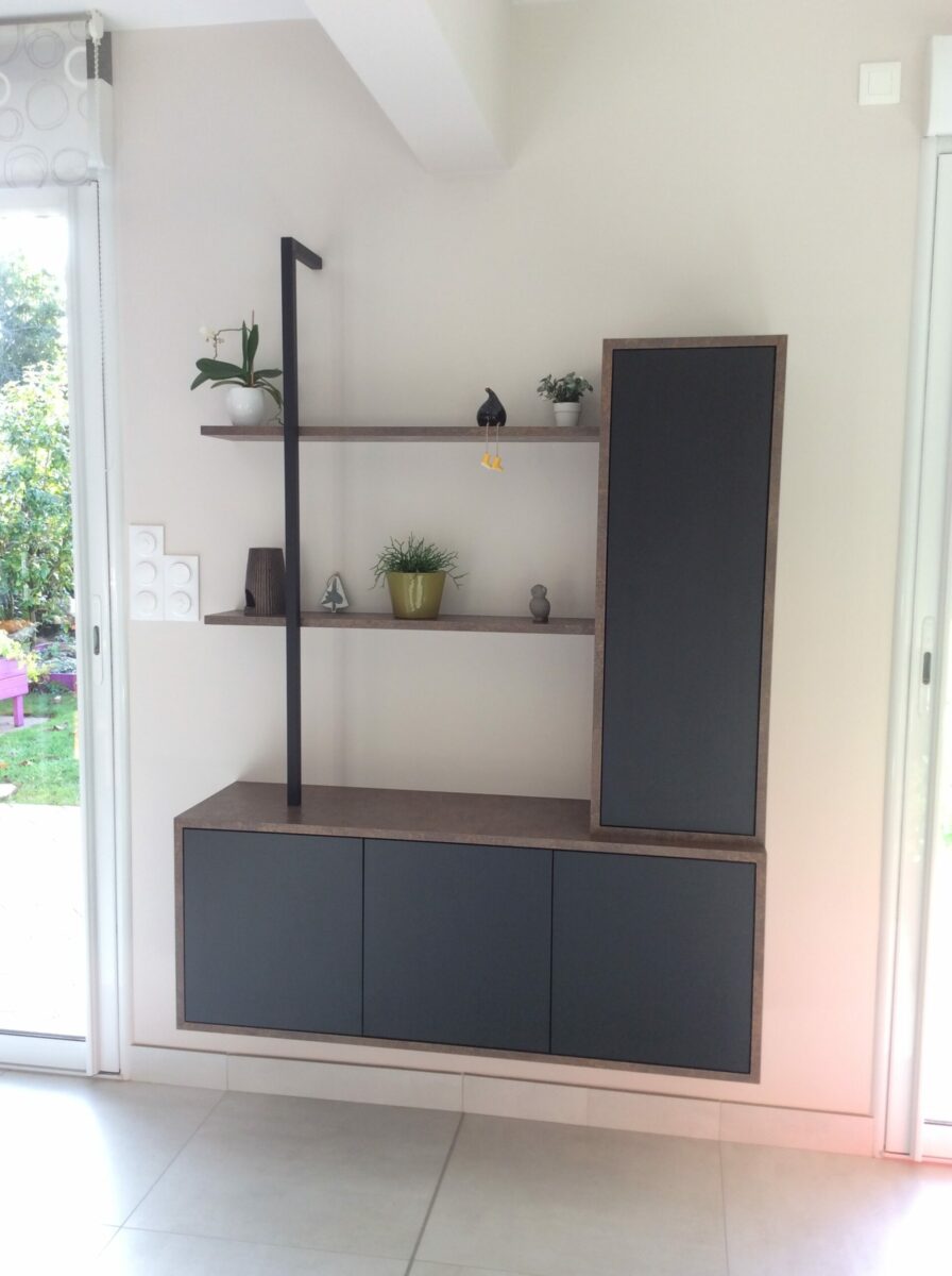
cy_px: 638
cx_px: 476
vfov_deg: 56.9
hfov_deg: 44.0
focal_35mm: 32
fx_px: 1177
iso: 40
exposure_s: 1/33
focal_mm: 3.3
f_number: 2.4
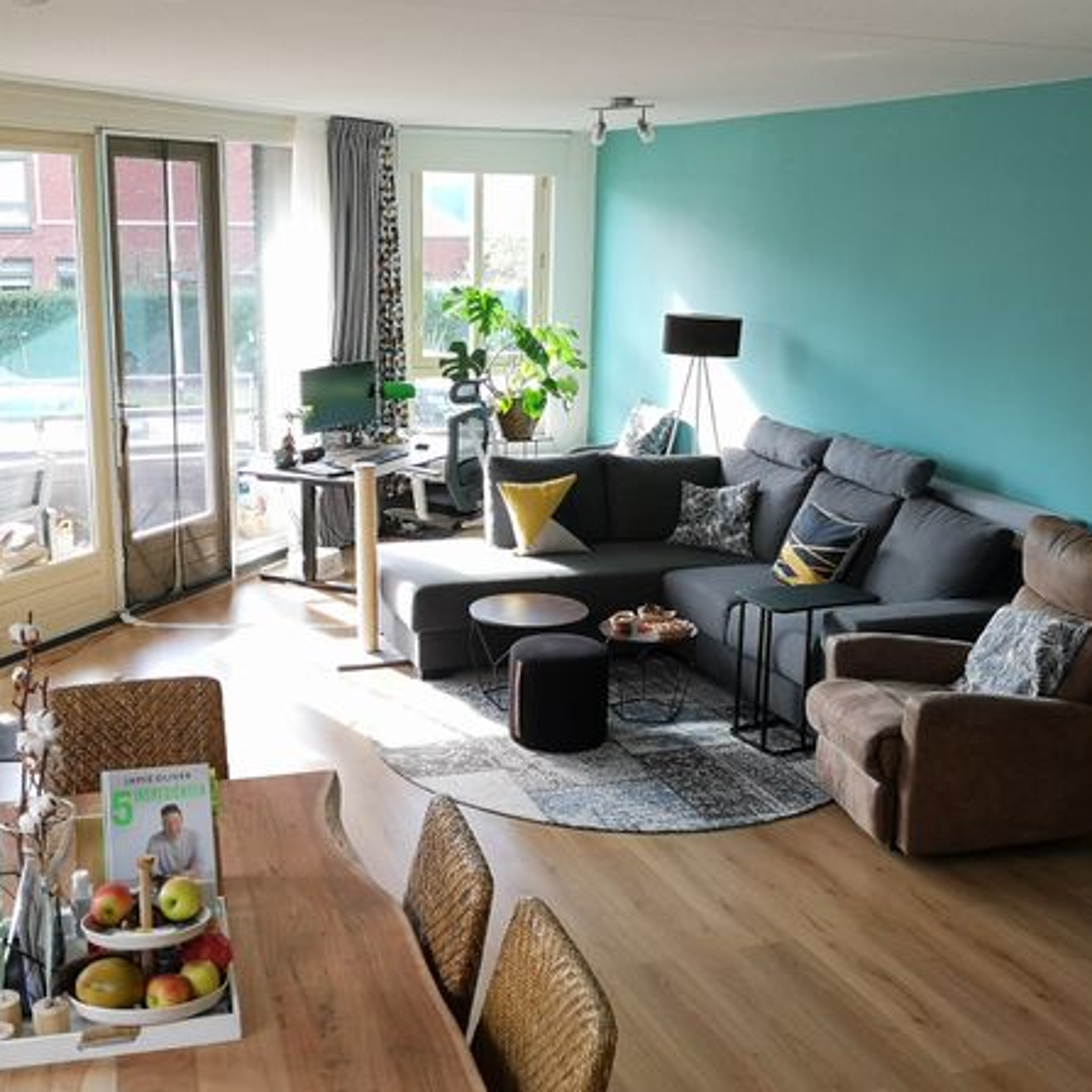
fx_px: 1356
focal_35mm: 38
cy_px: 547
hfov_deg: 43.7
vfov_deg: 43.9
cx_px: 452
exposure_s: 1/50
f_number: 1.8
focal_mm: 5.58
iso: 50
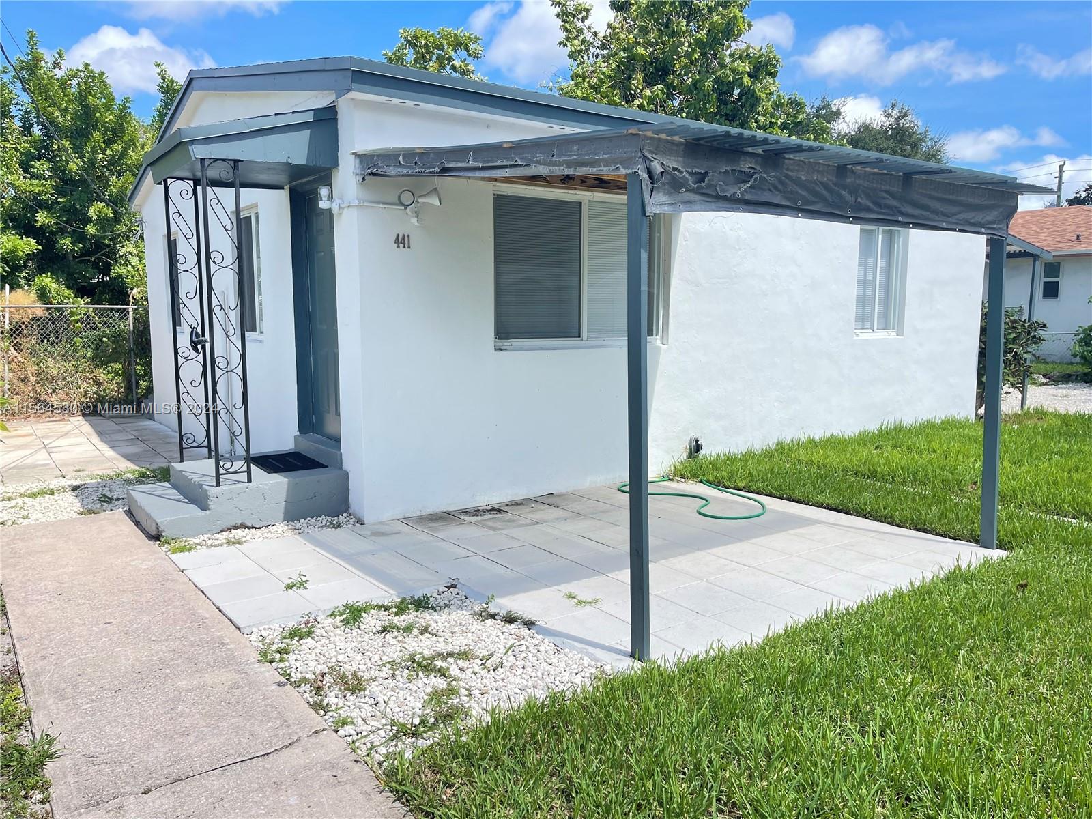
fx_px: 820
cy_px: 410
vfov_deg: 53.1
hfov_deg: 67.3
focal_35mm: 26
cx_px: 546
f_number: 1.6
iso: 32
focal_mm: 5.1
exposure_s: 1/1795
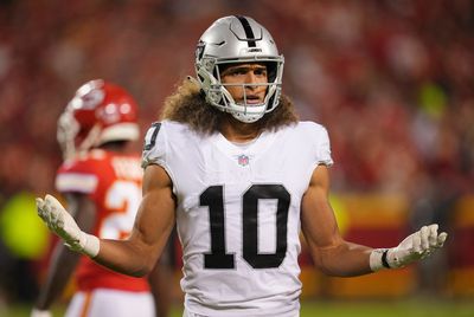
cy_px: 158
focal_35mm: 400
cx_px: 237
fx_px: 5274
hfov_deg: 5.1
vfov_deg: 3.4
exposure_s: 1/1600
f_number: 2.8
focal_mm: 400
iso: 2000
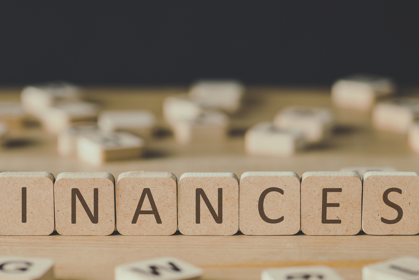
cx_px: 176
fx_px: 1653
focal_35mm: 142
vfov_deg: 9.7
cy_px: 167
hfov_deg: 14.4
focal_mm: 105
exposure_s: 1/200
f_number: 5
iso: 320
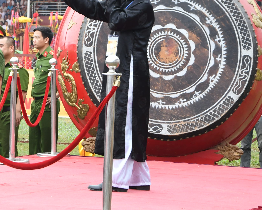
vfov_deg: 8.3
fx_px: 1442
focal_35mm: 186
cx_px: -35
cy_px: 31
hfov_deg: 10.2
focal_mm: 52
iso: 640
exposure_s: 1/200
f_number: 7.1
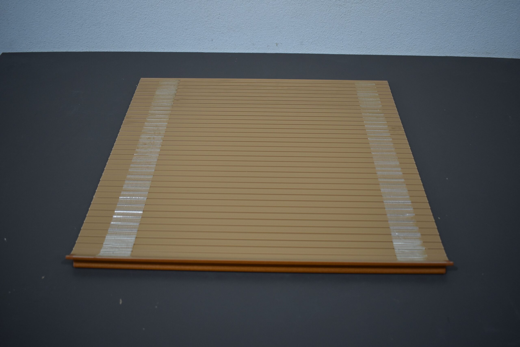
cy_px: 174
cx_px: 260
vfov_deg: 38.4
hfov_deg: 55.1
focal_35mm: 34
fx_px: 498
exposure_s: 1/250
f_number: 3.8
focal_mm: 23
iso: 450
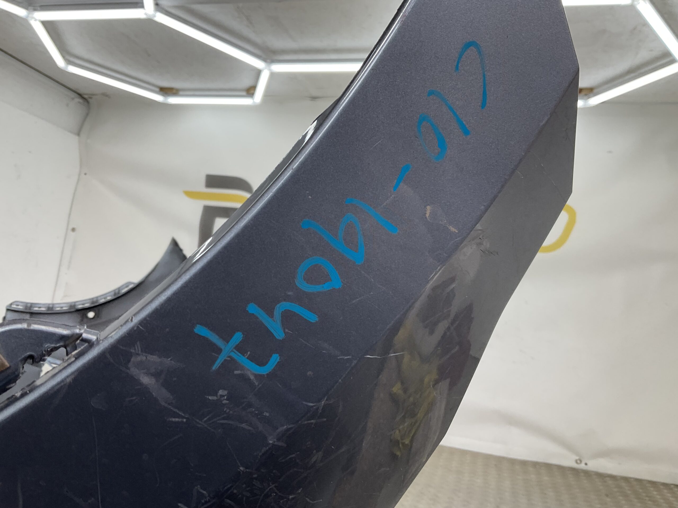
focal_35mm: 29
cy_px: 254
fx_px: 568
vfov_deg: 48.2
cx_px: 339
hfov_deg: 61.7
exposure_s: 1/116
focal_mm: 3
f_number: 1.8
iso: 16
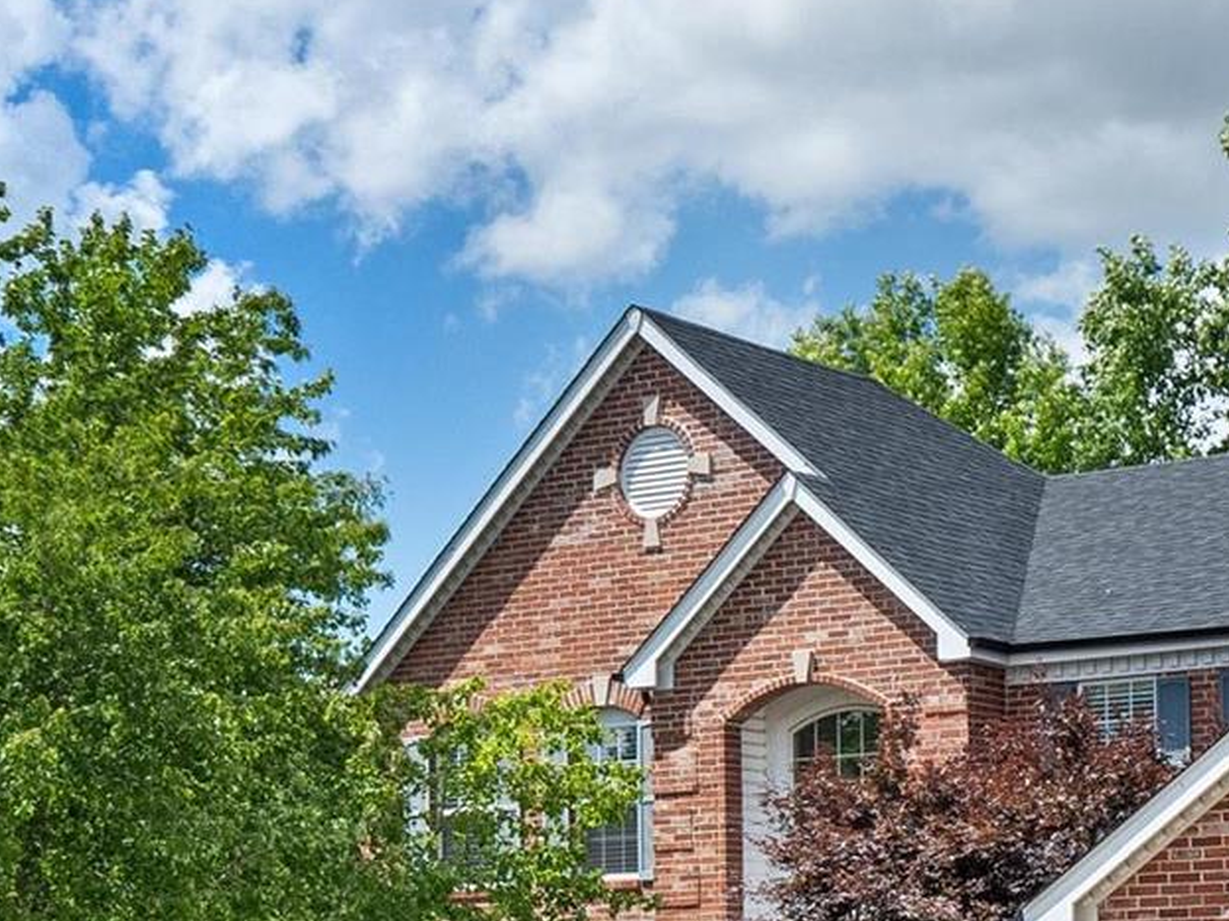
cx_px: 1286
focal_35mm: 84
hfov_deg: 22.2
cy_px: 933
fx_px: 2982
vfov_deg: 17.1
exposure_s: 1/640
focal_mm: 17
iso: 400
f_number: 8
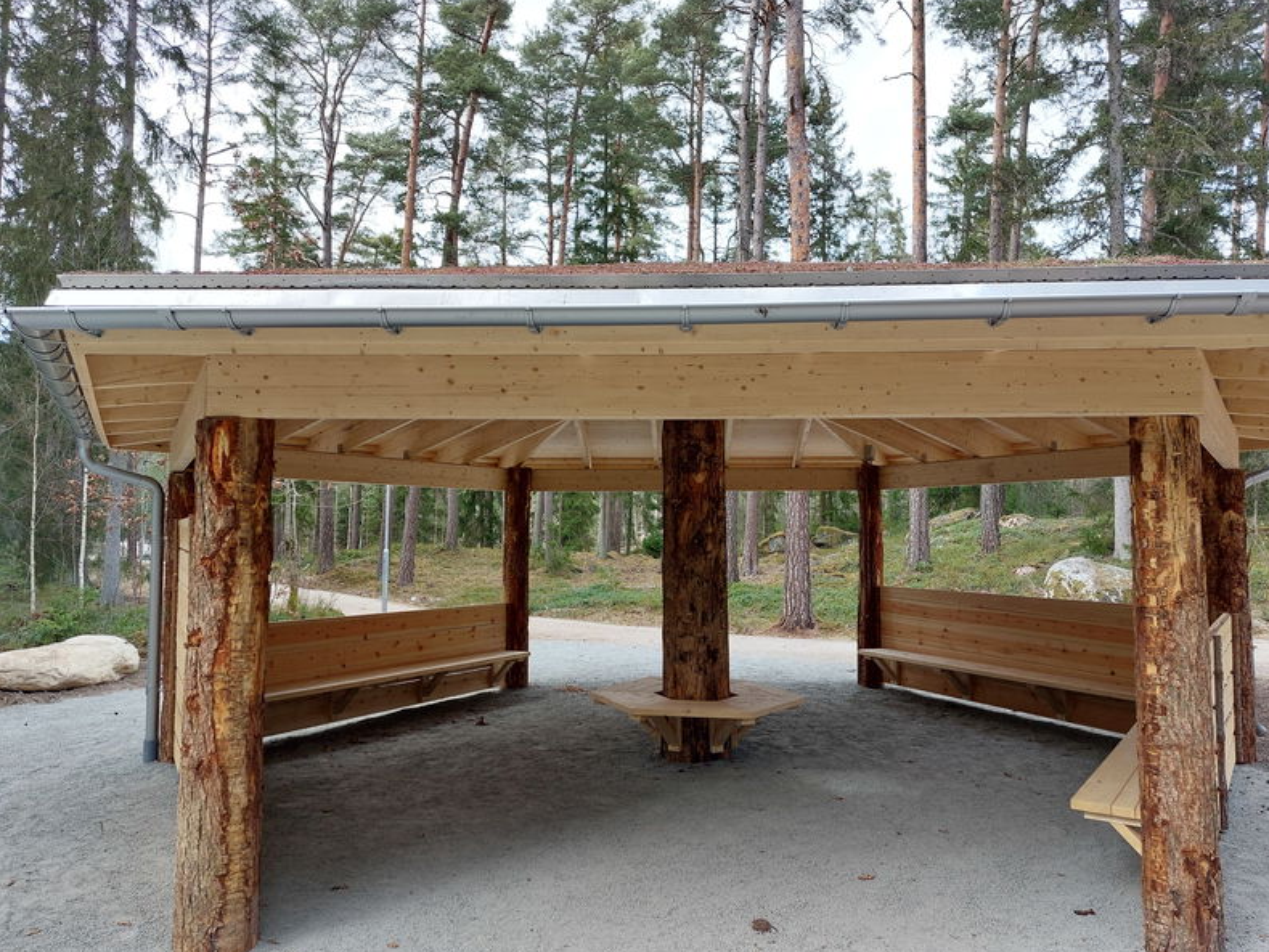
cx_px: 632
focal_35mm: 27
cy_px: 498
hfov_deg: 65.3
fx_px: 990
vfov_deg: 51.4
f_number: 1.8
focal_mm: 5.23
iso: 25
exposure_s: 1/100
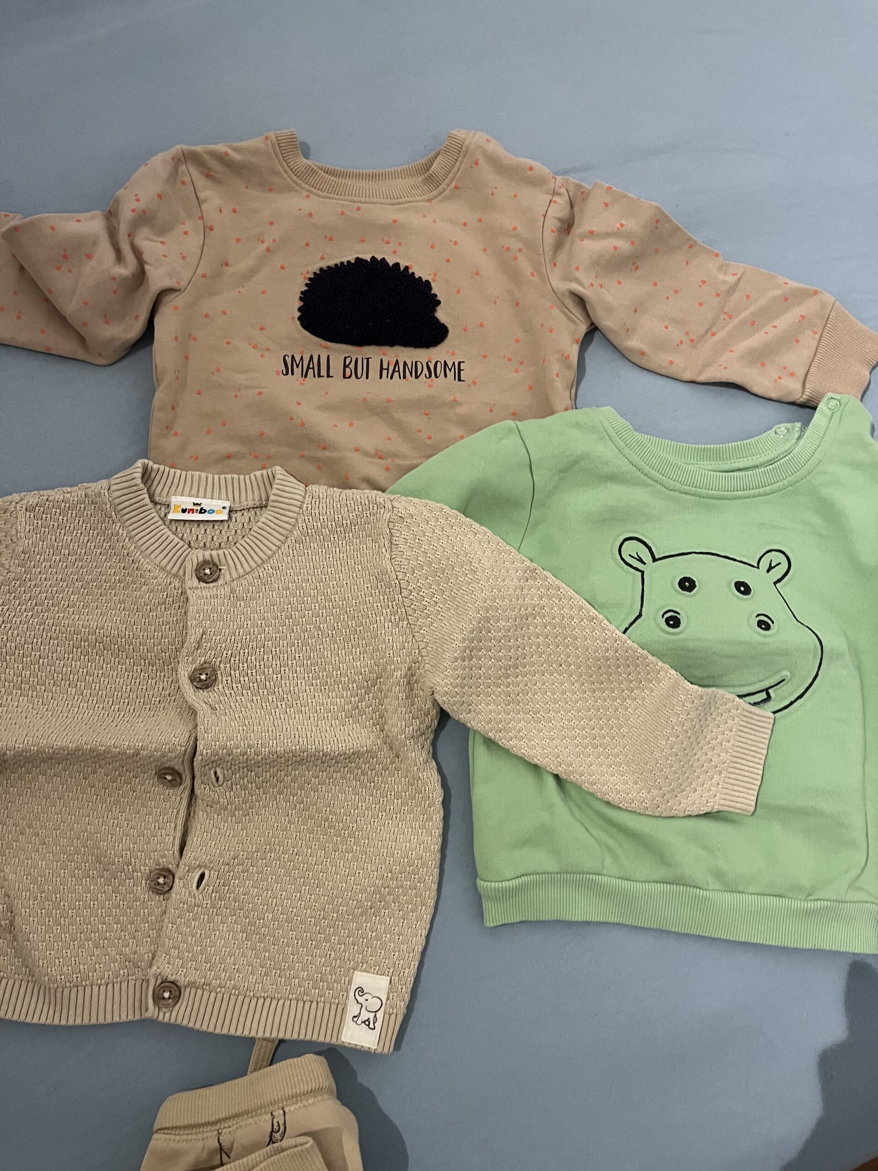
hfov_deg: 53.1
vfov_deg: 67.3
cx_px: 439
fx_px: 879
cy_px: 586
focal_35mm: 26
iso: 400
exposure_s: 1/33
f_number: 1.6
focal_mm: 5.1
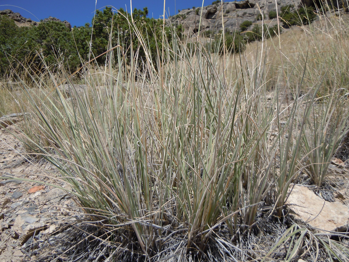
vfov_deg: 45.4
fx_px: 313
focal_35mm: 31
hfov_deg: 58.4
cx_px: 173
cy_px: 130
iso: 100
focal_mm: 5.4
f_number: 7
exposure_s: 1/400
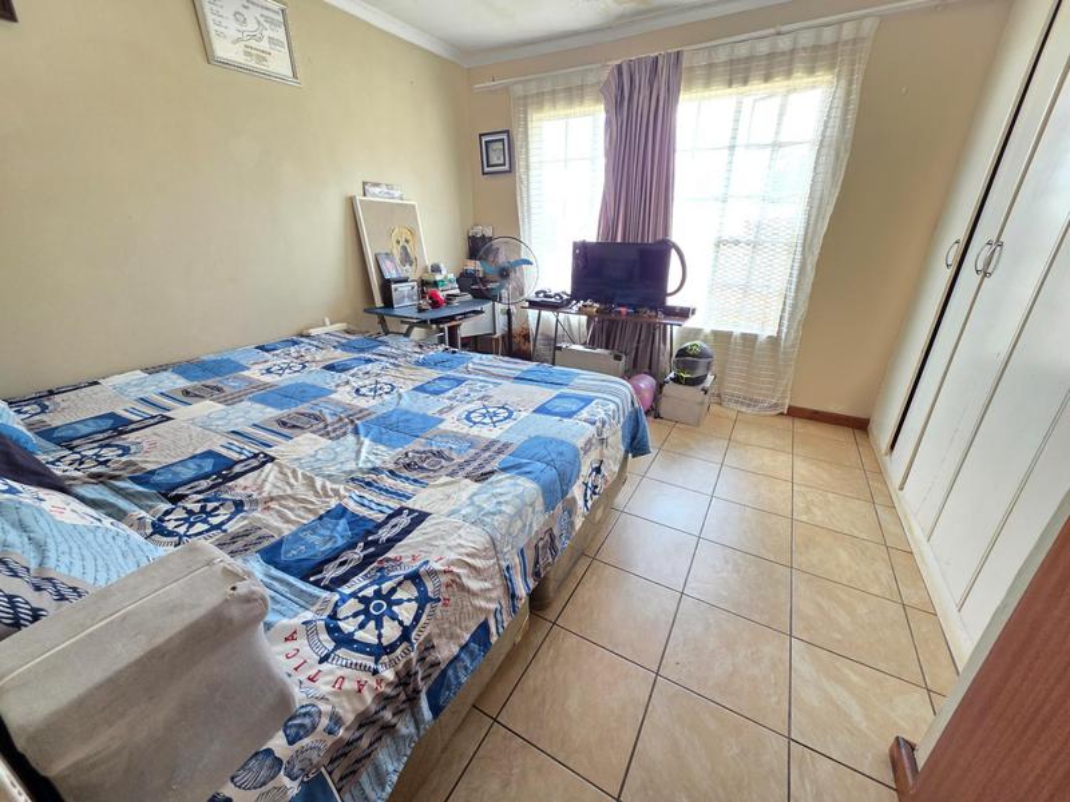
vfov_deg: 89.9
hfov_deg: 106.2
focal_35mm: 13
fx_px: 402
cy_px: 401
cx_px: 535
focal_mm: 2.2
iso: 400
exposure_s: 1/50
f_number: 1.9
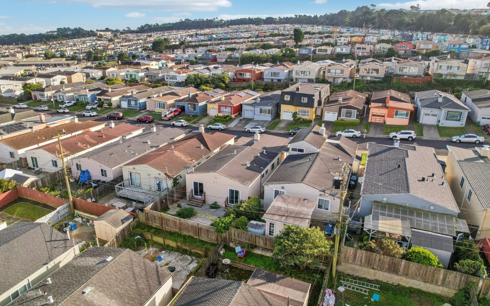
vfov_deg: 53.0
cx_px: 242
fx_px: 307
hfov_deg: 77.1
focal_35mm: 23
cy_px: 150
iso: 120
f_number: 2.8
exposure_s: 1/160
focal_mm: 8.4
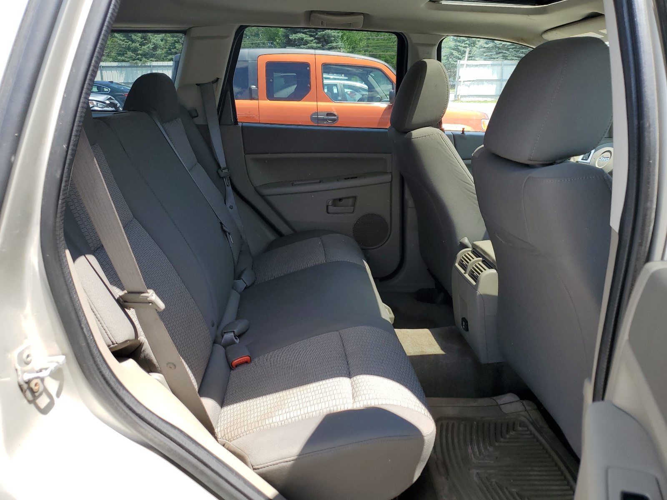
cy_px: 250
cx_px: 334
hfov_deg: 67.3
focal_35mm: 26
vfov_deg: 53.1
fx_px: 501
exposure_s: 1/556
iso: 50
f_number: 1.5
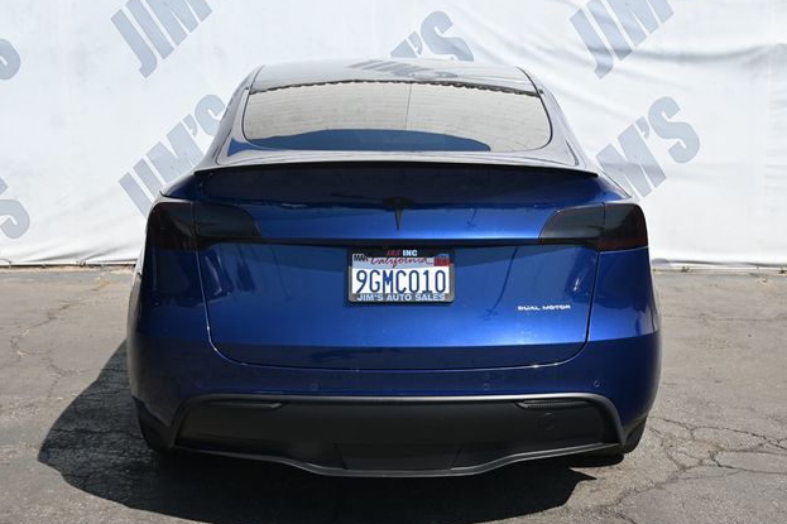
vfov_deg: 34.6
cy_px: 263
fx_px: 842
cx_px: 403
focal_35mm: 39
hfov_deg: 50.1
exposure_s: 1/250
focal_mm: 25
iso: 125
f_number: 5.6
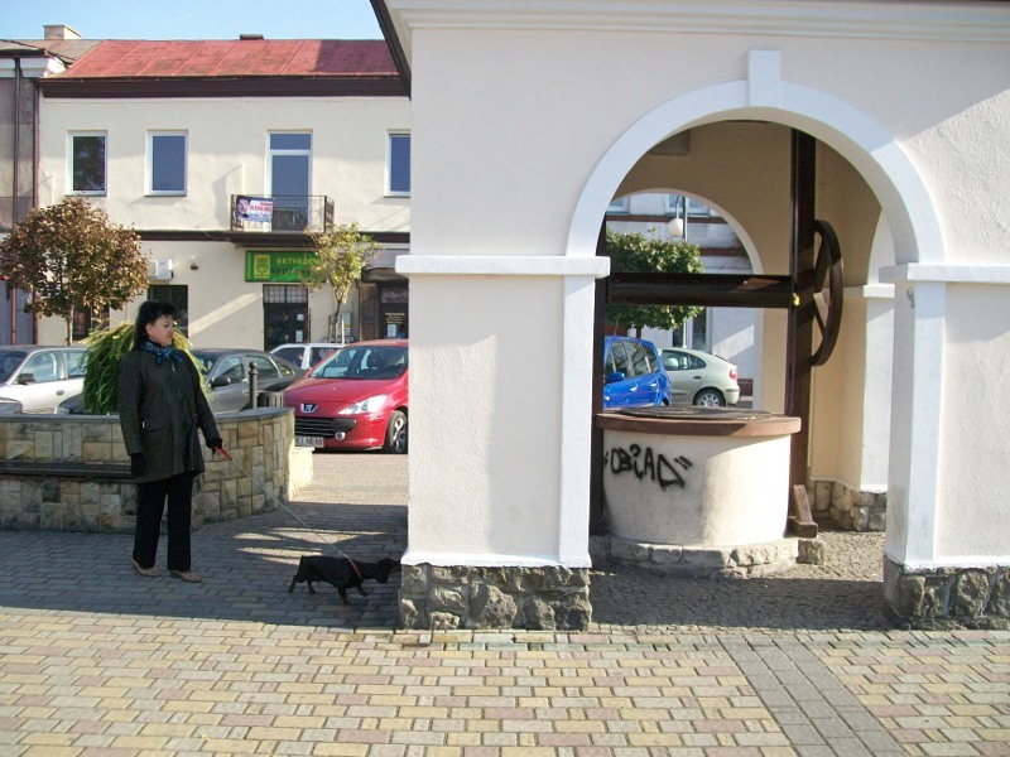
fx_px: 1050
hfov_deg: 51.4
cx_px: 505
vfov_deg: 39.7
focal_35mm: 36
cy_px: 378
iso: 64
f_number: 2.7
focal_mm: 6
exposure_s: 1/500
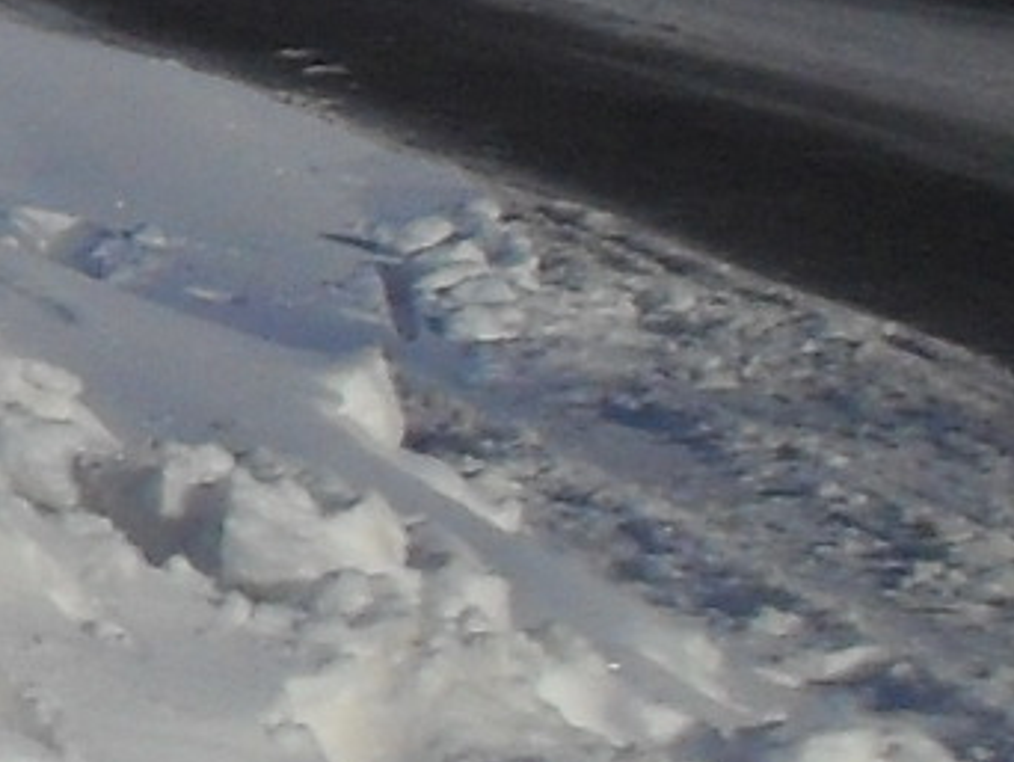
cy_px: 12
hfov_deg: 4.9
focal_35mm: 371
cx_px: -2615
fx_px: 10875
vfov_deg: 4.0
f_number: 10
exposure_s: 1/350
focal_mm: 8.7
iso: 100
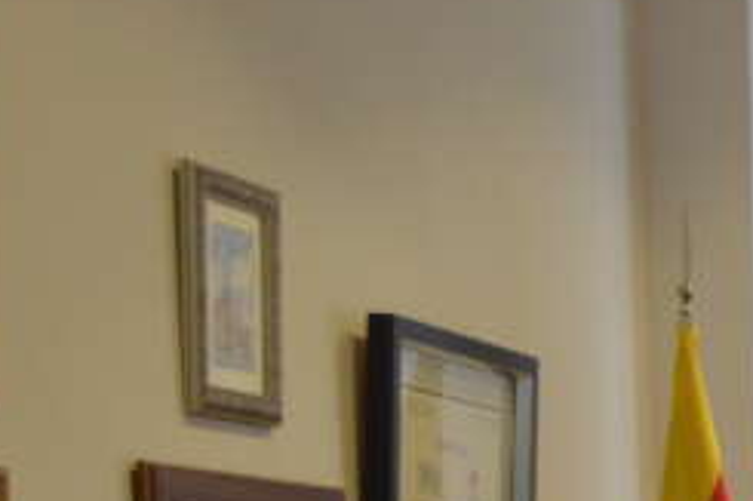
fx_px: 3118
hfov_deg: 12.0
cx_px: 1604
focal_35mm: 149
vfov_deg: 8.8
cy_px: 939
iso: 450
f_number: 3.8
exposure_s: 1/60
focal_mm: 23
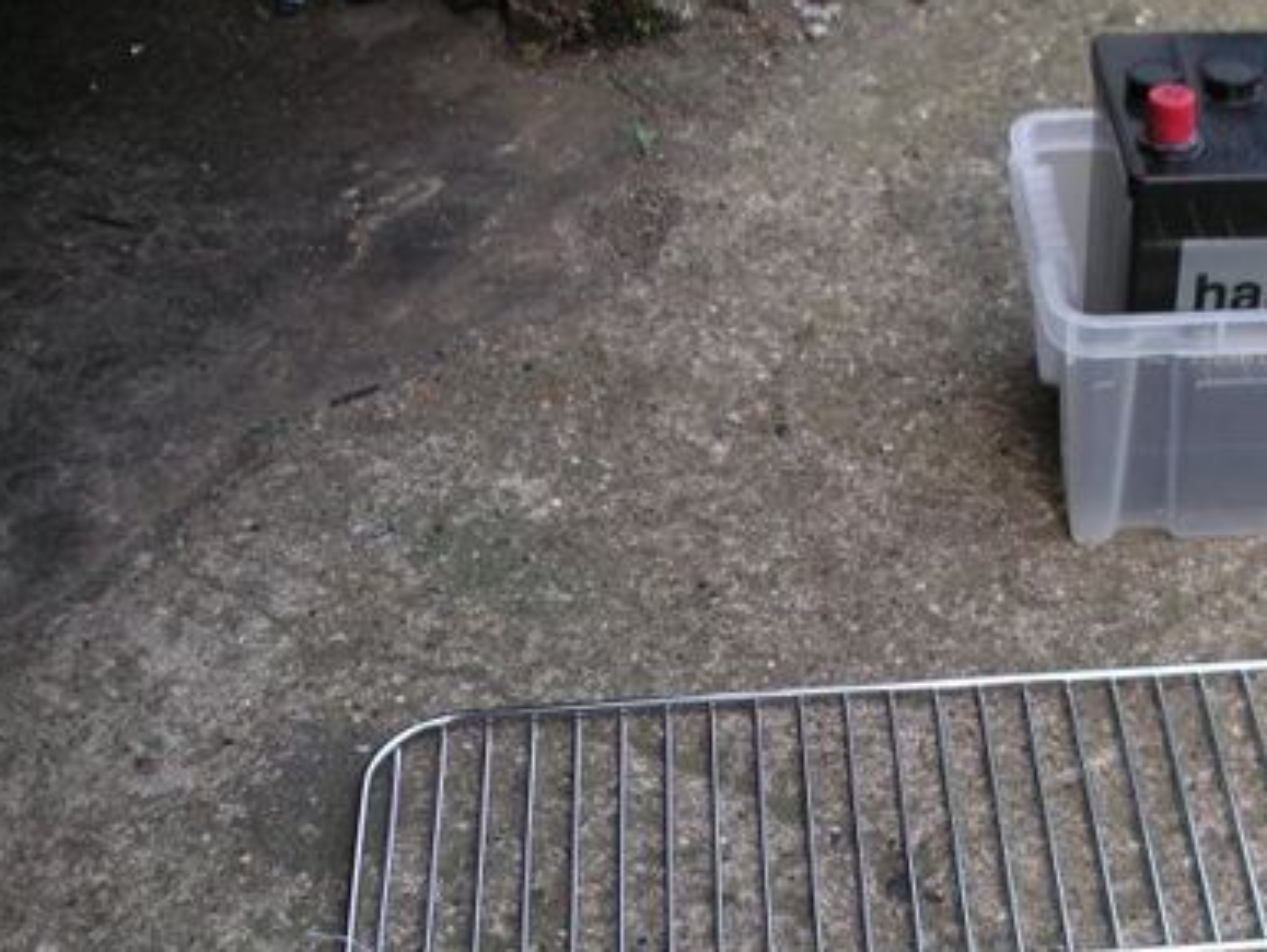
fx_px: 2307
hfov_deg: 30.1
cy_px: 719
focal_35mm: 63
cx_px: 978
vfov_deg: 23.1
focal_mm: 6.3
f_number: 3.3
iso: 50
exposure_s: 1/45
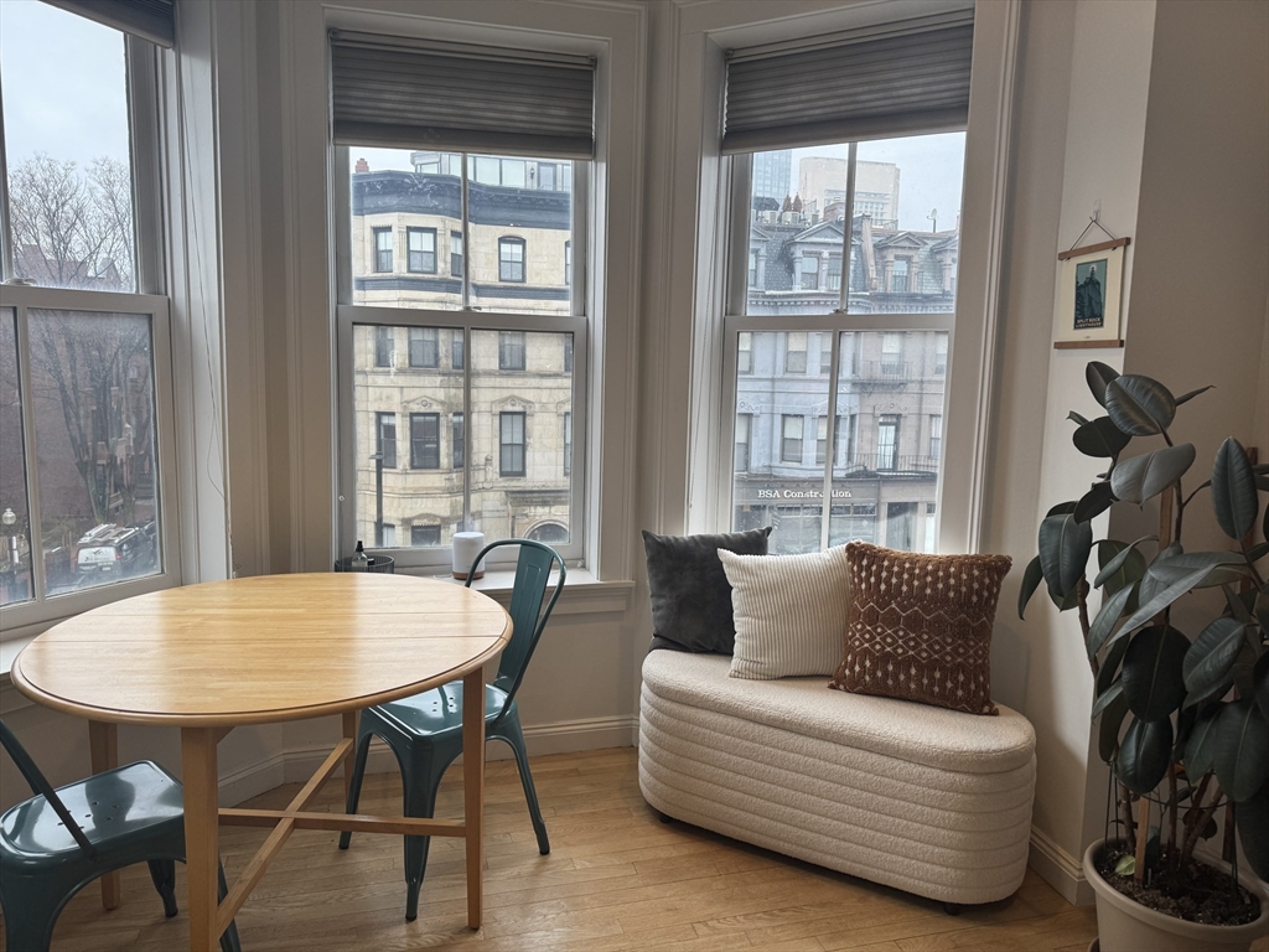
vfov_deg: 56.8
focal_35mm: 24
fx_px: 880
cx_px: 634
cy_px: 476
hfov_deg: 71.6
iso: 80
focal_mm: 6.76
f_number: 1.78
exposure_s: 1/120
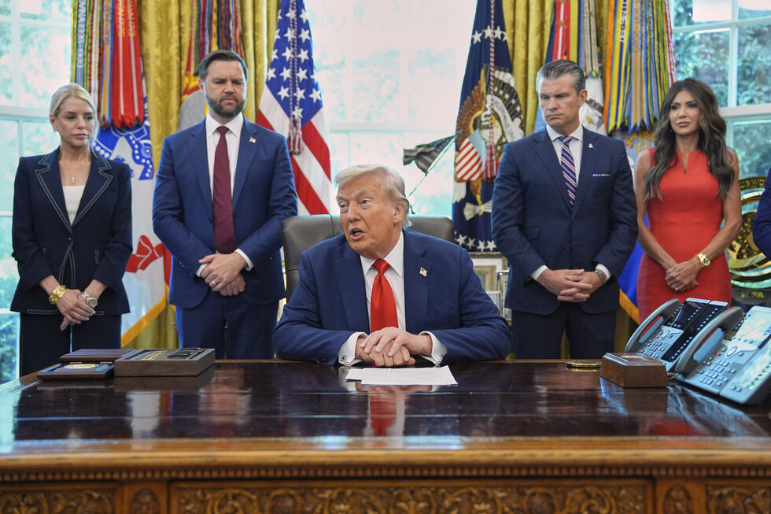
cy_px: 257
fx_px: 921
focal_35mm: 43
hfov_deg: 45.4
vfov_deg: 31.2
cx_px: 386
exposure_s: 1/125
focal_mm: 43
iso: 2000
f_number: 2.8
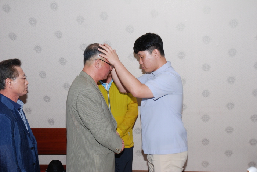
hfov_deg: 38.9
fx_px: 364
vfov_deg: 26.5
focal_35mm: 51
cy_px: 86
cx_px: 128
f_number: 5.6
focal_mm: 34
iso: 200
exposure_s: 1/60
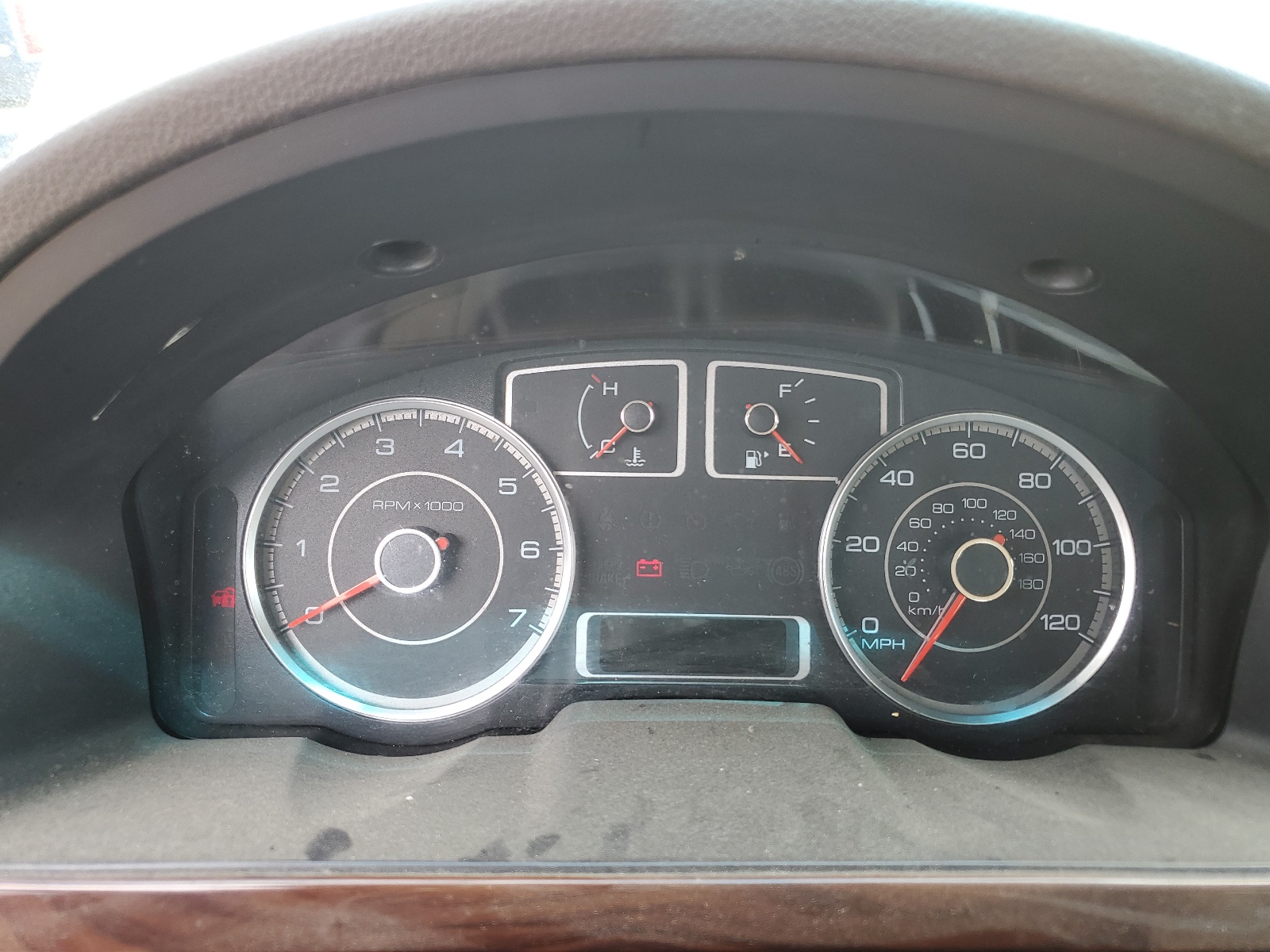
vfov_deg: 53.1
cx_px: 635
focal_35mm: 26
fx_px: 954
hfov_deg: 67.3
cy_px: 476
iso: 53
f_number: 1.5
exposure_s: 1/120
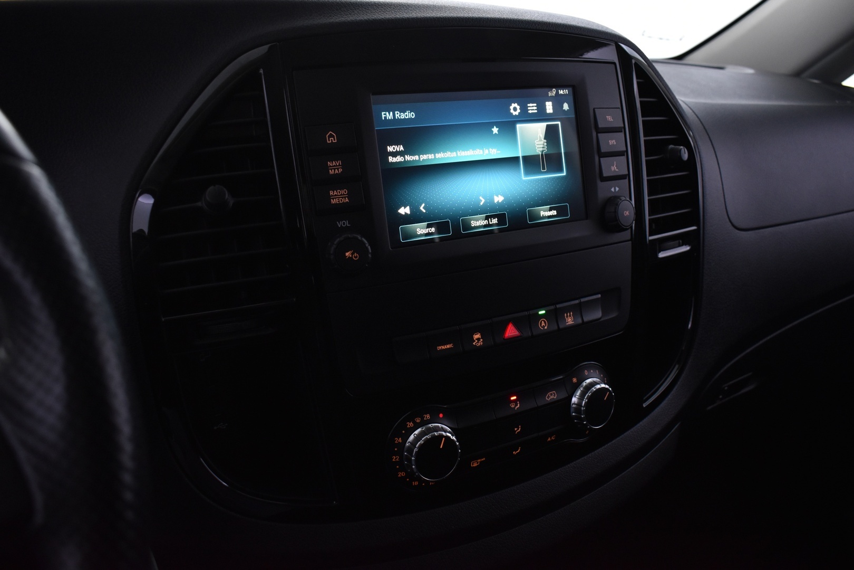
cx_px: 427
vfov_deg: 43.6
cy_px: 285
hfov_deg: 61.9
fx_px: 712
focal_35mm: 30
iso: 1250
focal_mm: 20
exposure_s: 1/25
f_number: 5
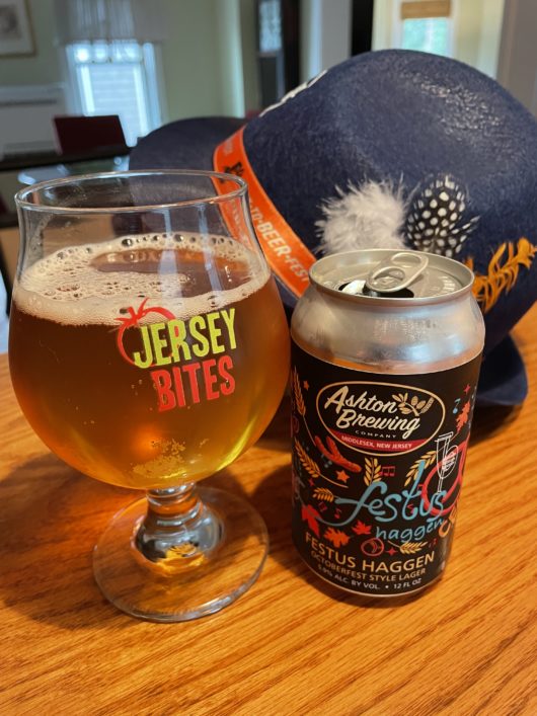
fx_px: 538
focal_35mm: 26
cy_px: 358
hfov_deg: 53.0
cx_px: 268
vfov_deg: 67.3
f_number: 1.6
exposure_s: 1/60
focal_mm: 4.2
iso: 500
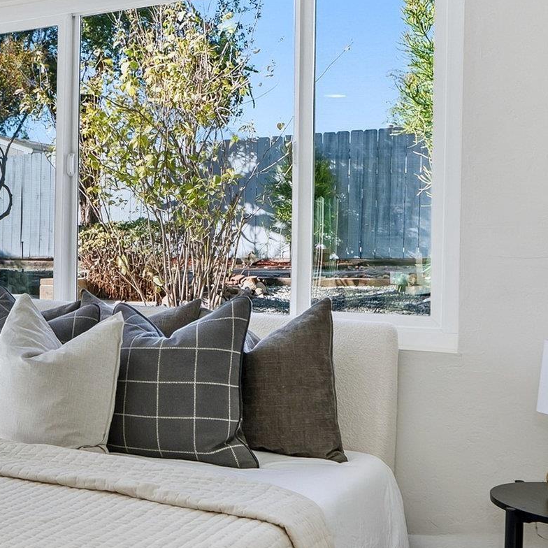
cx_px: -13
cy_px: 271
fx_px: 931
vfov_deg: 32.8
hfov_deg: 30.3
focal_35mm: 52
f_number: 5.6
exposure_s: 1/20
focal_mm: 16
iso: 100
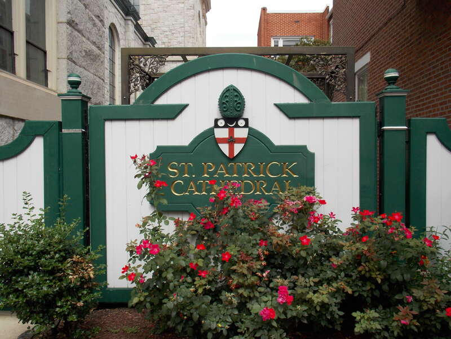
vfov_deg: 46.8
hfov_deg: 60.0
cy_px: 170
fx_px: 391
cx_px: 226
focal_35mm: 30
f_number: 3.3
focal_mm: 5.3
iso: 80
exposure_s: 1/500
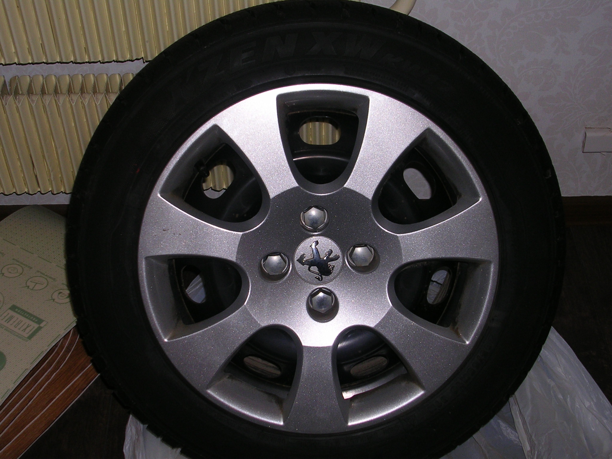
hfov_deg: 34.3
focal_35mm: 56
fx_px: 990
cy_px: 230
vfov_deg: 26.1
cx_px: 306
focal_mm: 8.5
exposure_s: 1/60.1
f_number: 3.3
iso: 50
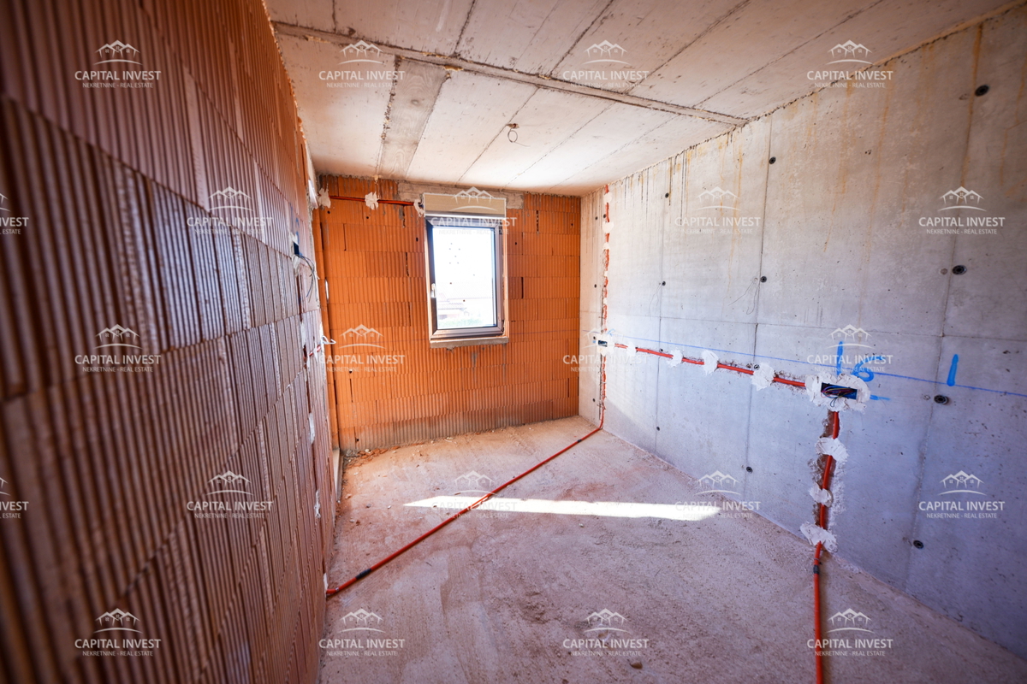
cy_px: 342
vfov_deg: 90.0
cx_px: 514
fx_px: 342
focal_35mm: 12
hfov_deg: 112.6
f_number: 4
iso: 100
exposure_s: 1/40
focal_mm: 12
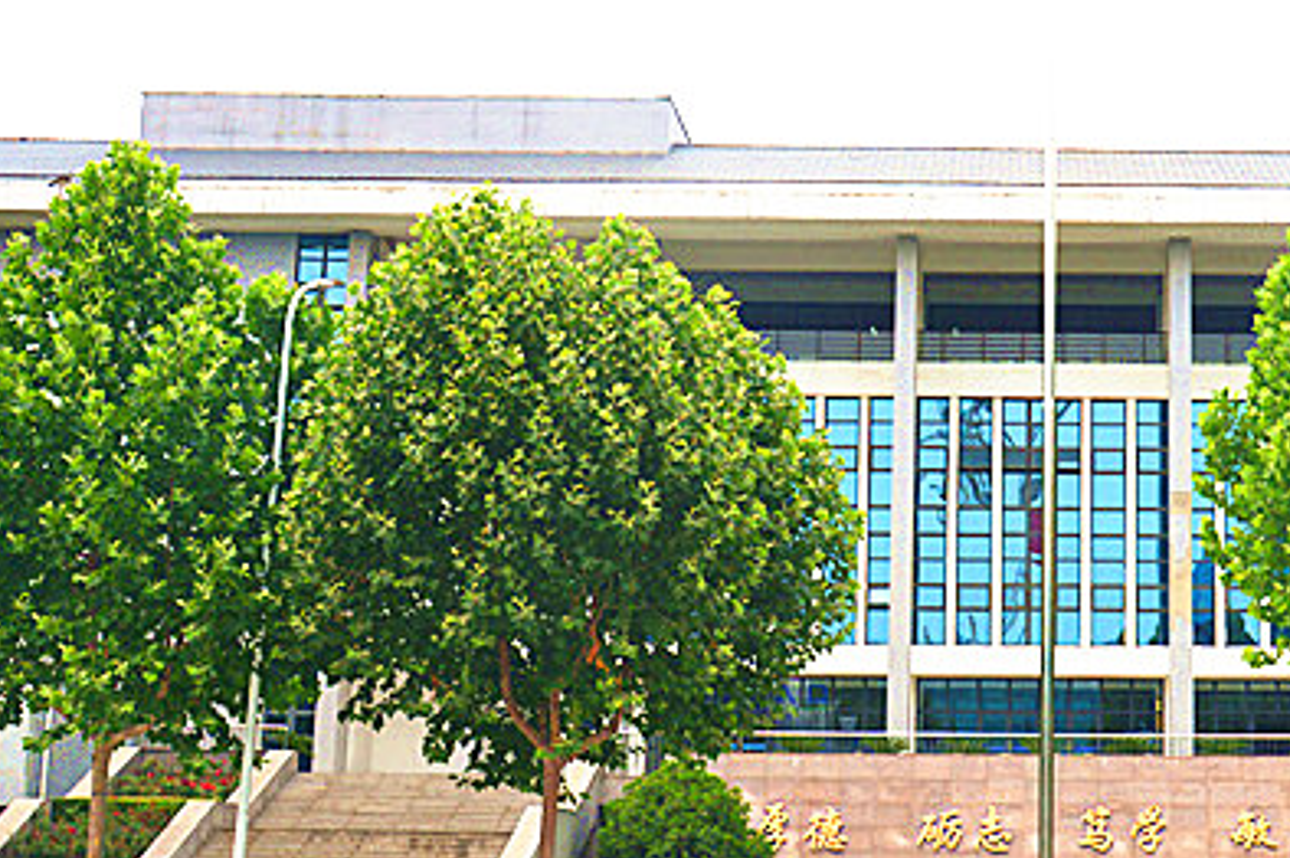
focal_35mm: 65
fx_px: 2327
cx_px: 1061
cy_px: 355
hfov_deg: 30.1
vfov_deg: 20.9
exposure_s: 1/250
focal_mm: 32
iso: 100
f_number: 8
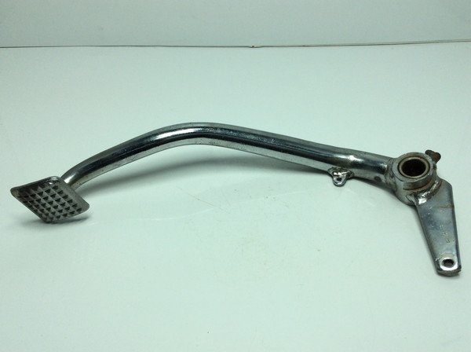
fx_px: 435
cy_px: 176
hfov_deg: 56.9
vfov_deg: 44.0
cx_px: 236
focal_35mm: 32
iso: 32
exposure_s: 1/706
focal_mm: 3.3
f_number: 2.4
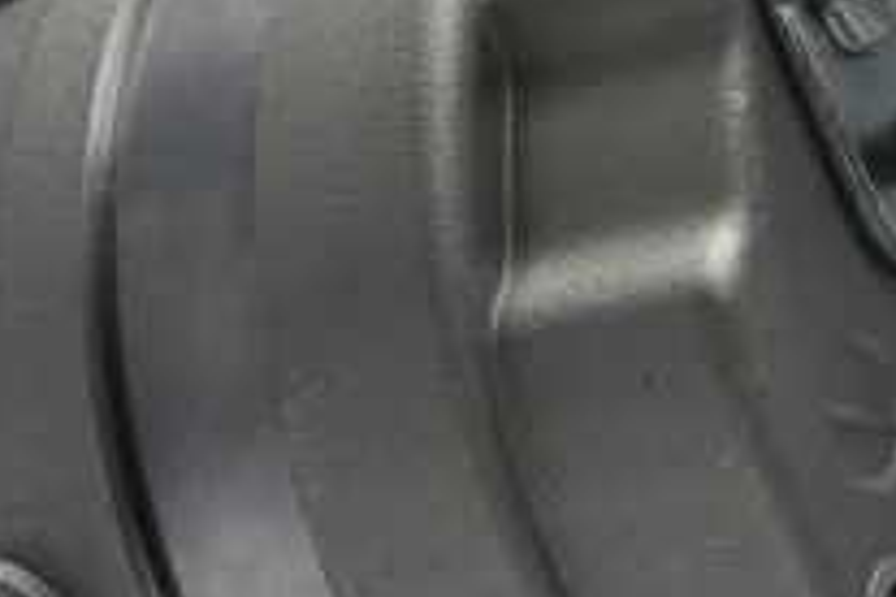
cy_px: 305
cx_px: 82
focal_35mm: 145
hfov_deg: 14.0
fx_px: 3607
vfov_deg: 9.5
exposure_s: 1/125
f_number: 4.2
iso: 720
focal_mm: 25
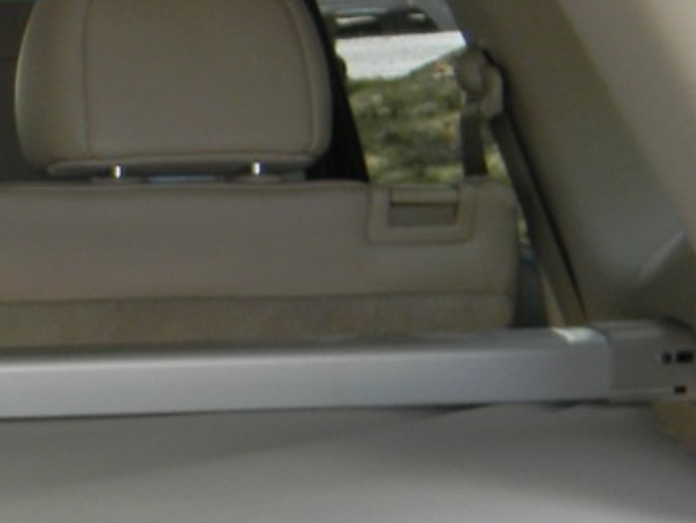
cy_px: 359
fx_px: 2273
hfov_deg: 15.9
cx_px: -372
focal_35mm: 113
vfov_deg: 13.1
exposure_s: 1/76.3
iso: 80
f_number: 3.5
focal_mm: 5
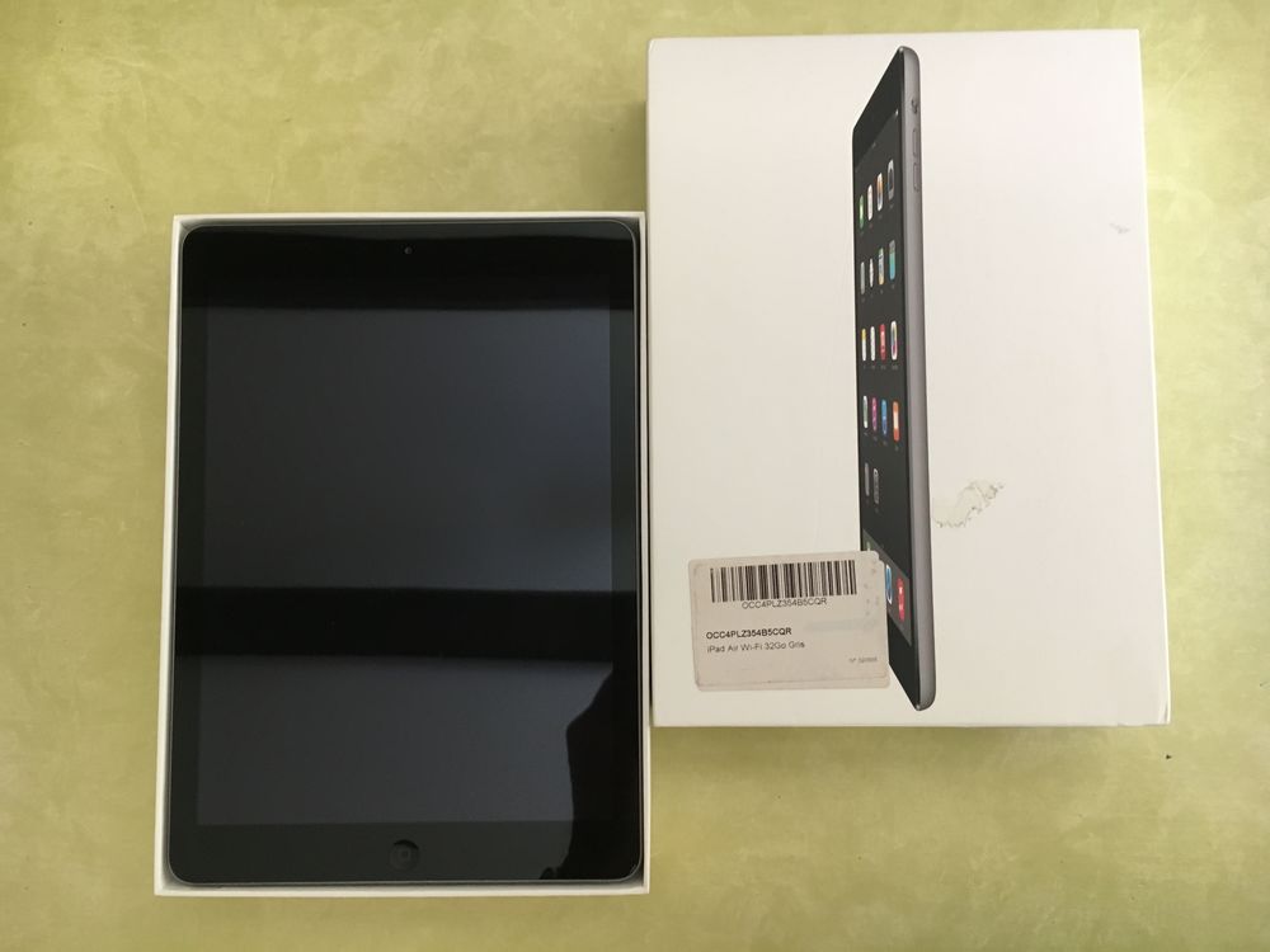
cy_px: 476
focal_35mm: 29
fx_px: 1064
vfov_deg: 48.2
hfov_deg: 61.7
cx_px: 635
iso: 160
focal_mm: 4.15
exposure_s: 1/33
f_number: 2.2
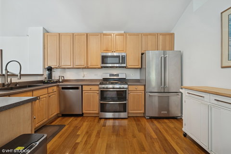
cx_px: 116
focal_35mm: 14
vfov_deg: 81.2
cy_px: 77
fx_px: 90
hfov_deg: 104.3
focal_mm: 14
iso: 200
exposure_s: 1/4
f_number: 9.5
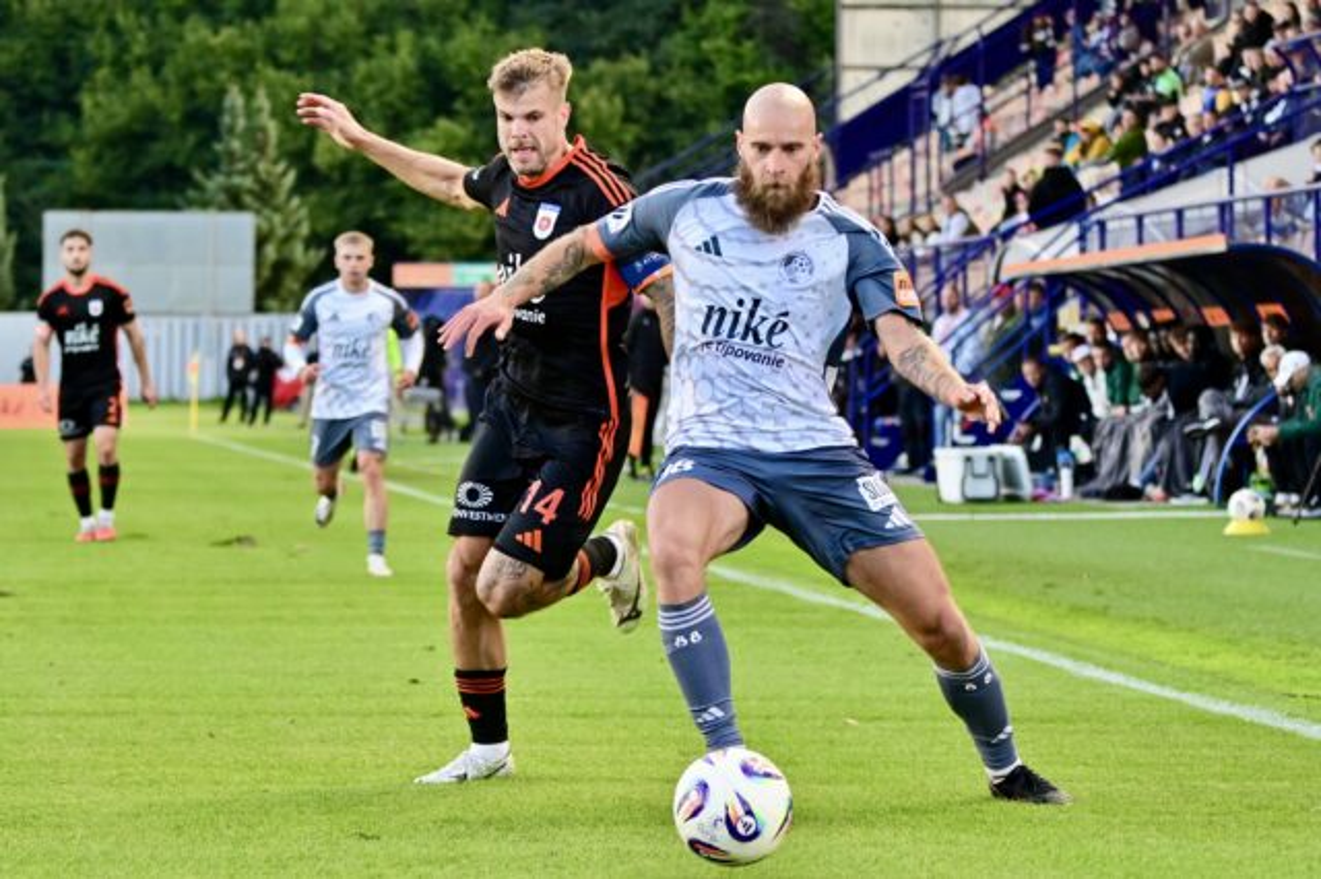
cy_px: 440
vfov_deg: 11.8
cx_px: 660
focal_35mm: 116
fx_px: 4254
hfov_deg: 17.7
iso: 2000
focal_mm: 116
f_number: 5
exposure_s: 1/640
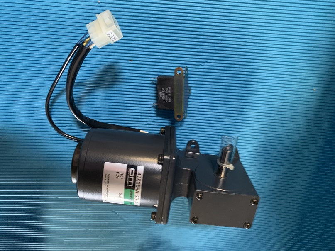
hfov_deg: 67.3
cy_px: 126
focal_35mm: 26
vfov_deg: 53.1
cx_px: 168
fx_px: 252
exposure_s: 1/30
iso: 500
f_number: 1.8
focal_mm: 4.25
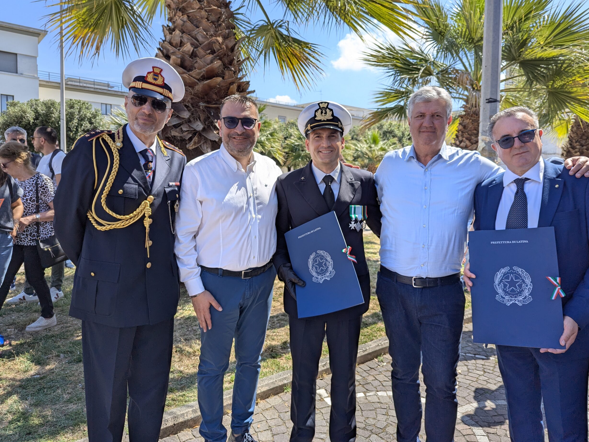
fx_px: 425
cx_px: 303
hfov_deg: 69.4
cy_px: 212
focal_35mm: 25
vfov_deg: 54.9
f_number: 1.85
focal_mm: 6.81
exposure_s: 1/1244
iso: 37
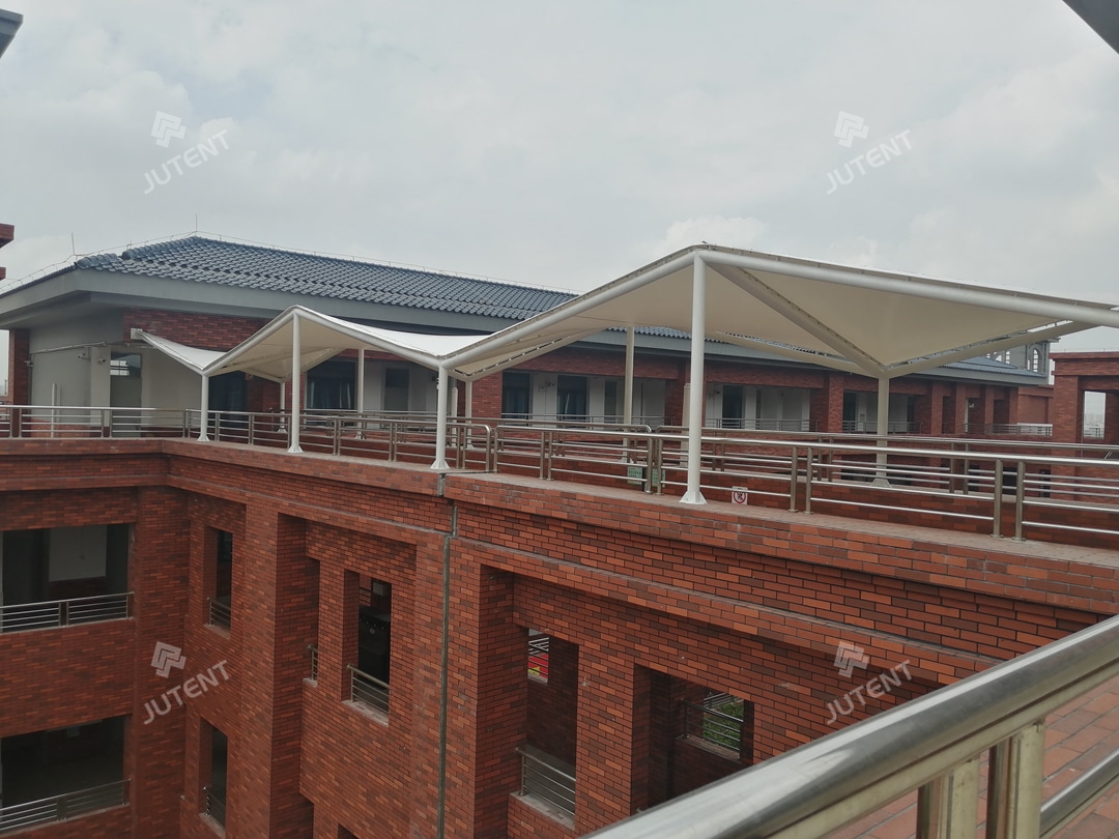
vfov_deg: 51.4
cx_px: 560
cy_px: 420
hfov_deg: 65.3
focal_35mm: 27
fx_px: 873
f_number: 1.8
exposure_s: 1/1047
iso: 50
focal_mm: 3.96
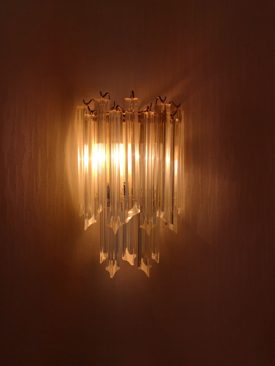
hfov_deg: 51.4
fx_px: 286
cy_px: 183
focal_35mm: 27
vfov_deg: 65.3
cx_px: 138
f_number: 1.8
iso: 50
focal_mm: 3.95
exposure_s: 1/334
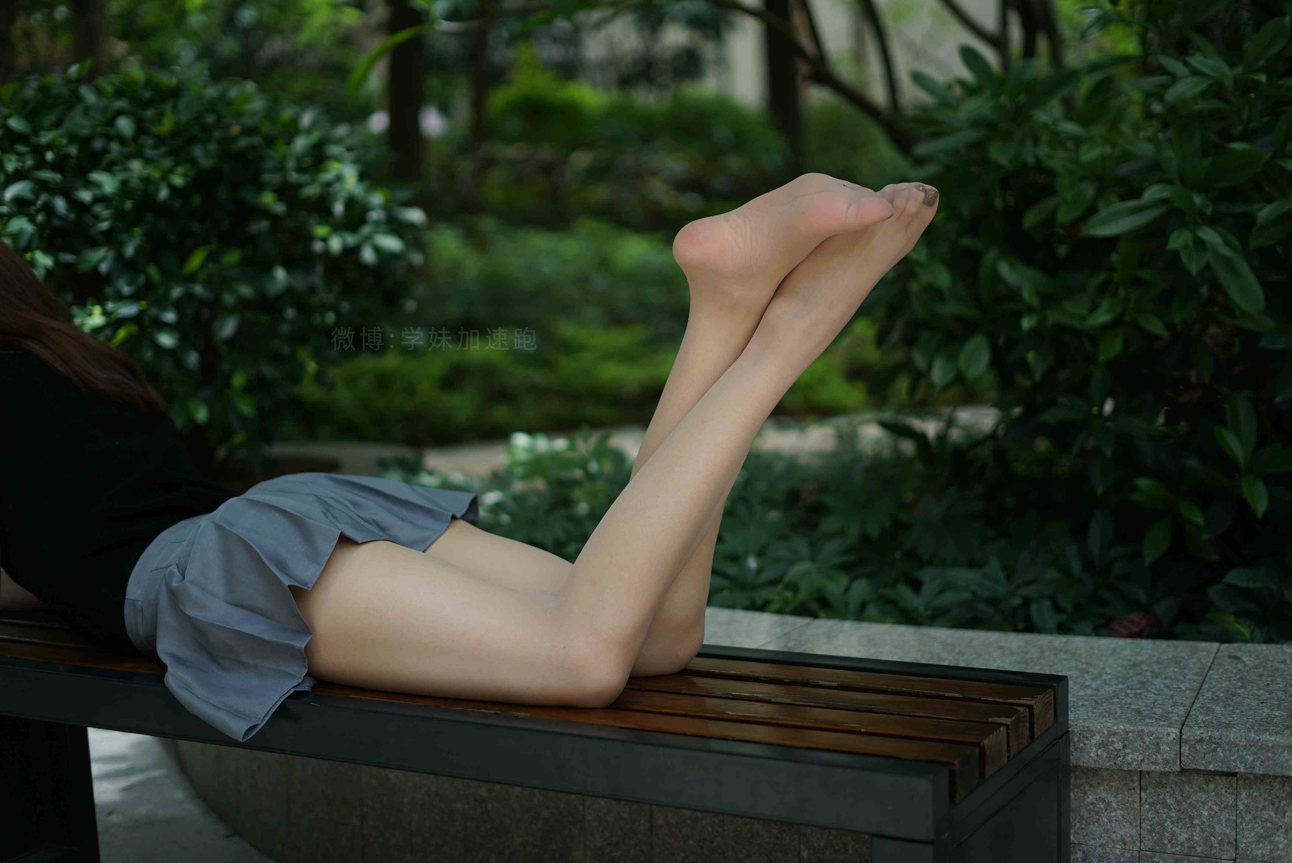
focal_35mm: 50
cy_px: 432
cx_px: 646
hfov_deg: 39.6
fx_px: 1795
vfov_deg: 27.0
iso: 200
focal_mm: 50
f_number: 1.8
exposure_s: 1/1250
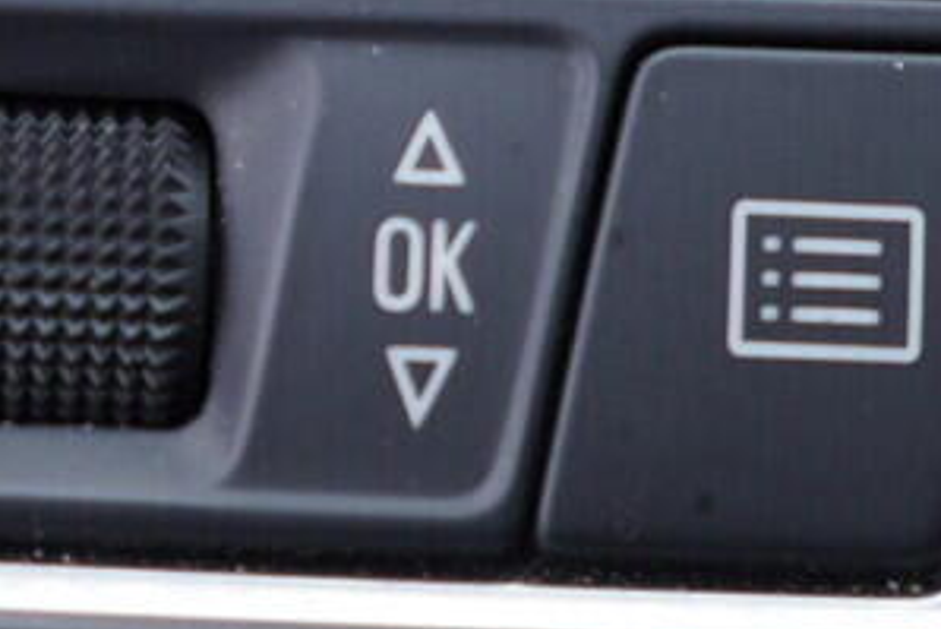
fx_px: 4550
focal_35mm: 174
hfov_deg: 11.7
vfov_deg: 7.9
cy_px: 142
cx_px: 145
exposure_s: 1/40
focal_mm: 24
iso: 125
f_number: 2.8
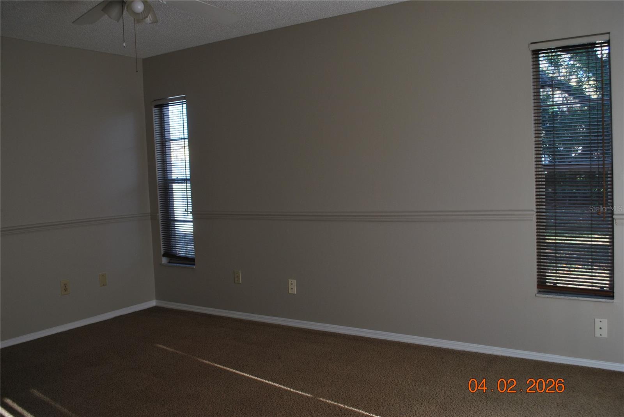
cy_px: 208
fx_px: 573
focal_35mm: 33
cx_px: 312
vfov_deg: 40.0
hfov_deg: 57.2
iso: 200
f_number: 5
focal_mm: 22
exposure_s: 1/100
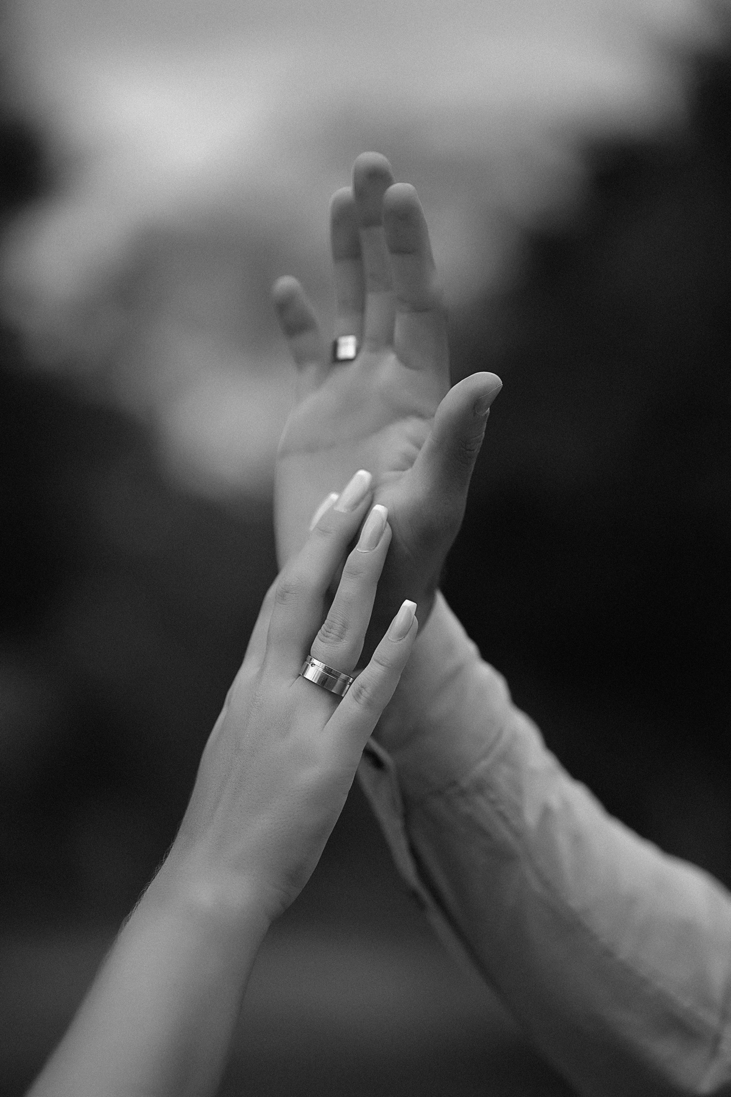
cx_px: 366
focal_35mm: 85
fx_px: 2589
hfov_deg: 16.1
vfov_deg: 23.9
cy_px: 548
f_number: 2.2
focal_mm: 85
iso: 50
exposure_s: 1/640
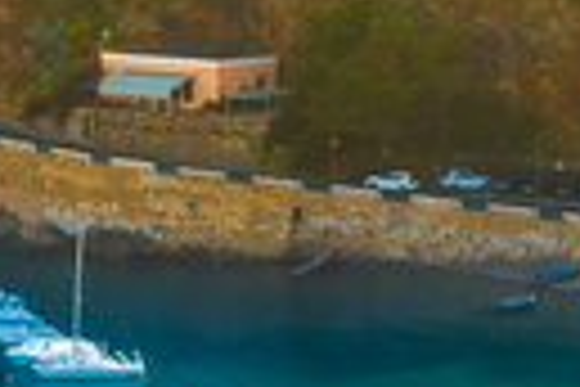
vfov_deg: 3.7
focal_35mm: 372
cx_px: 796
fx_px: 5993
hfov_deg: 5.5
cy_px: 590
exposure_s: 1/160
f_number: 11
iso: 200
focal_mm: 48
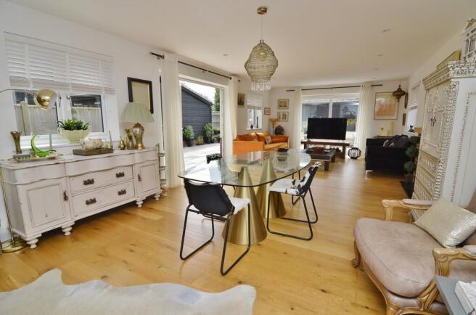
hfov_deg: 95.1
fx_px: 218
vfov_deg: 71.8
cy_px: 158
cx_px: 238
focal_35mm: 16
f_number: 5.6
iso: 110
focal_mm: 11
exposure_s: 1/125
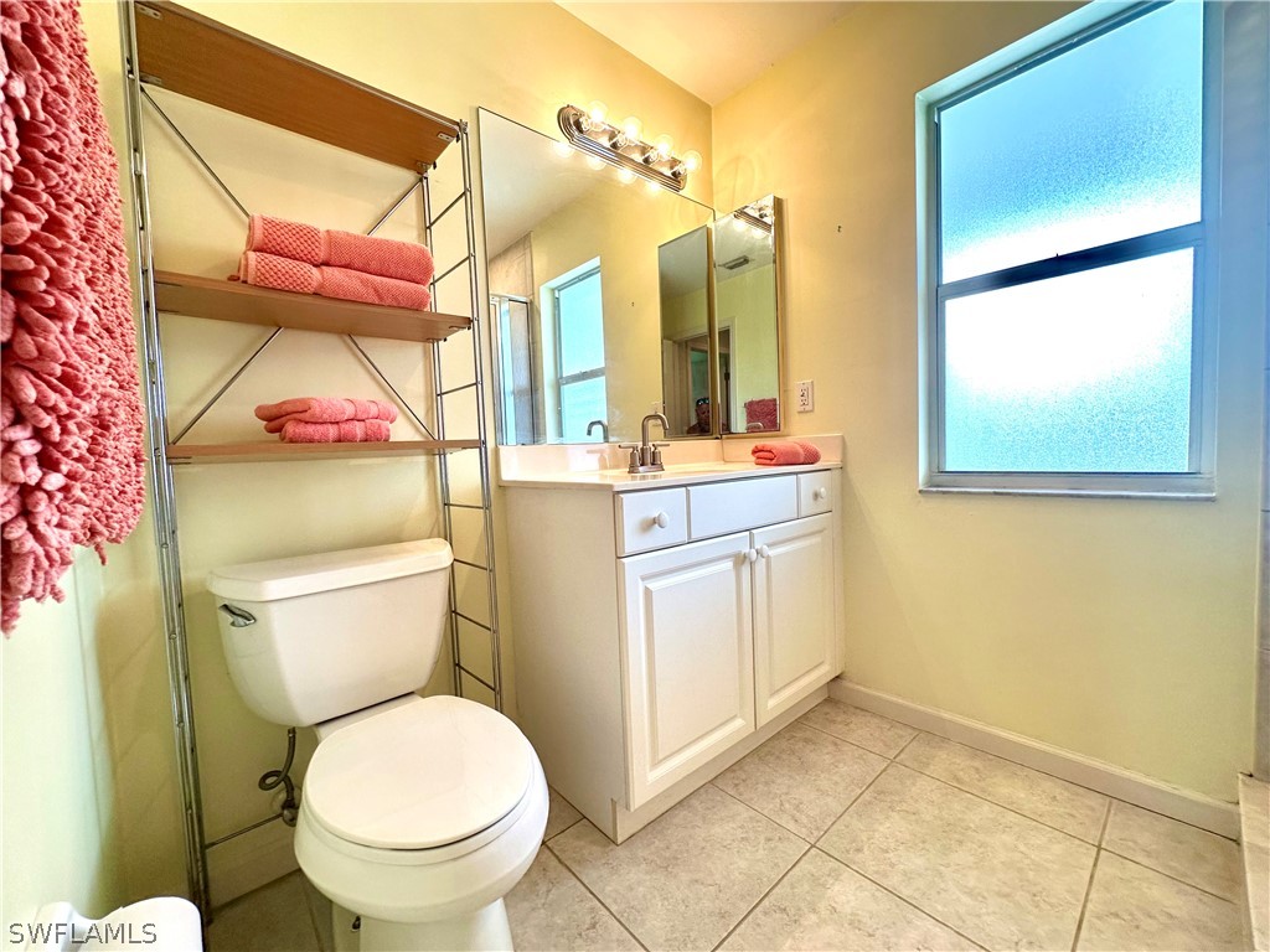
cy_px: 476
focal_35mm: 14
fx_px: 514
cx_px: 635
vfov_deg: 85.7
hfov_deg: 102.1
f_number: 2.2
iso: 125
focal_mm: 2.22
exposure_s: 1/120
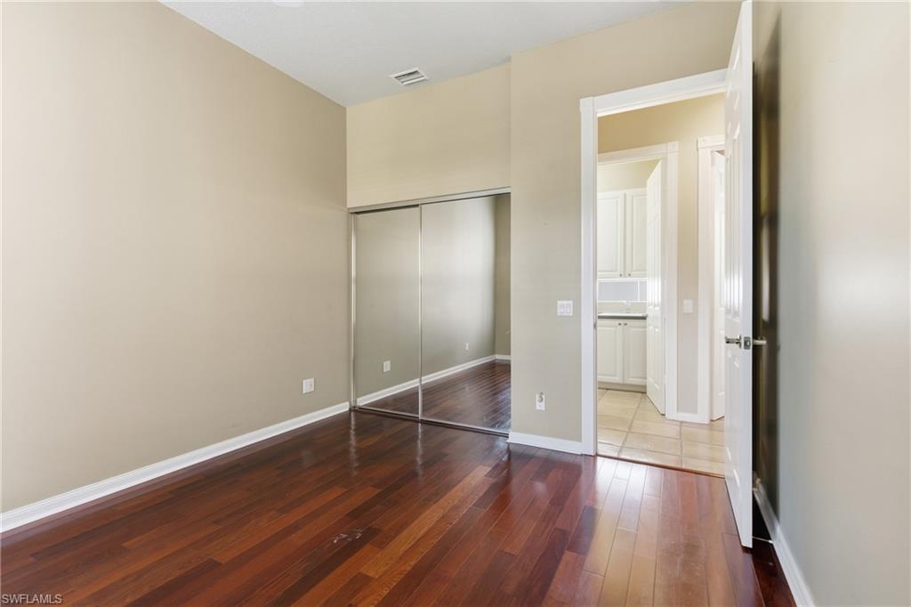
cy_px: 304
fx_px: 405
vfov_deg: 73.7
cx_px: 456
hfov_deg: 96.8
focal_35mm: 16
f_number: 8
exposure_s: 1/6
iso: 200
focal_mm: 16
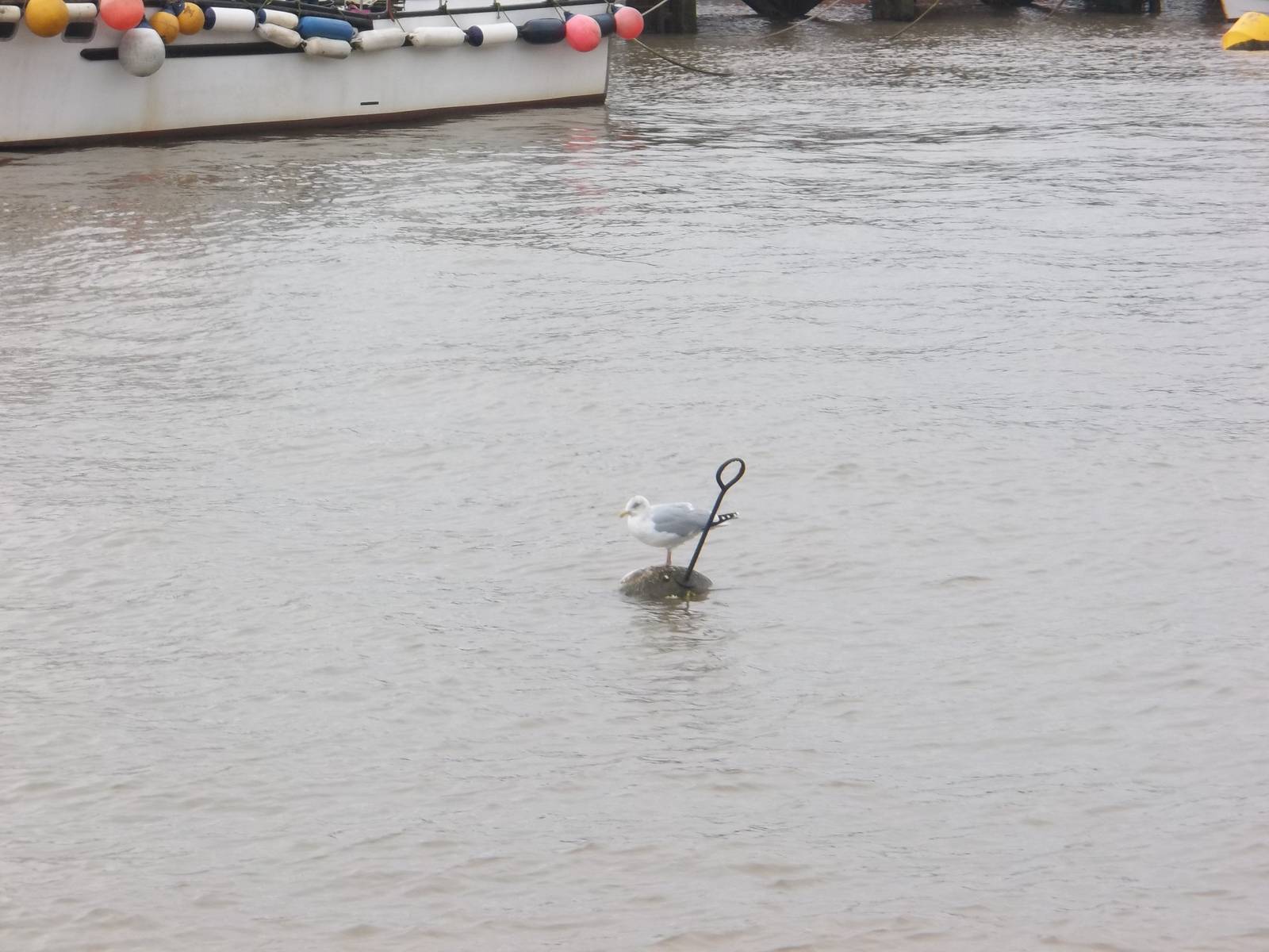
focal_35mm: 165
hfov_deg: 12.0
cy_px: 476
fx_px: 6049
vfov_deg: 9.0
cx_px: 634
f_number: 5.9
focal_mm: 29.5
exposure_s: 1/60
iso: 80
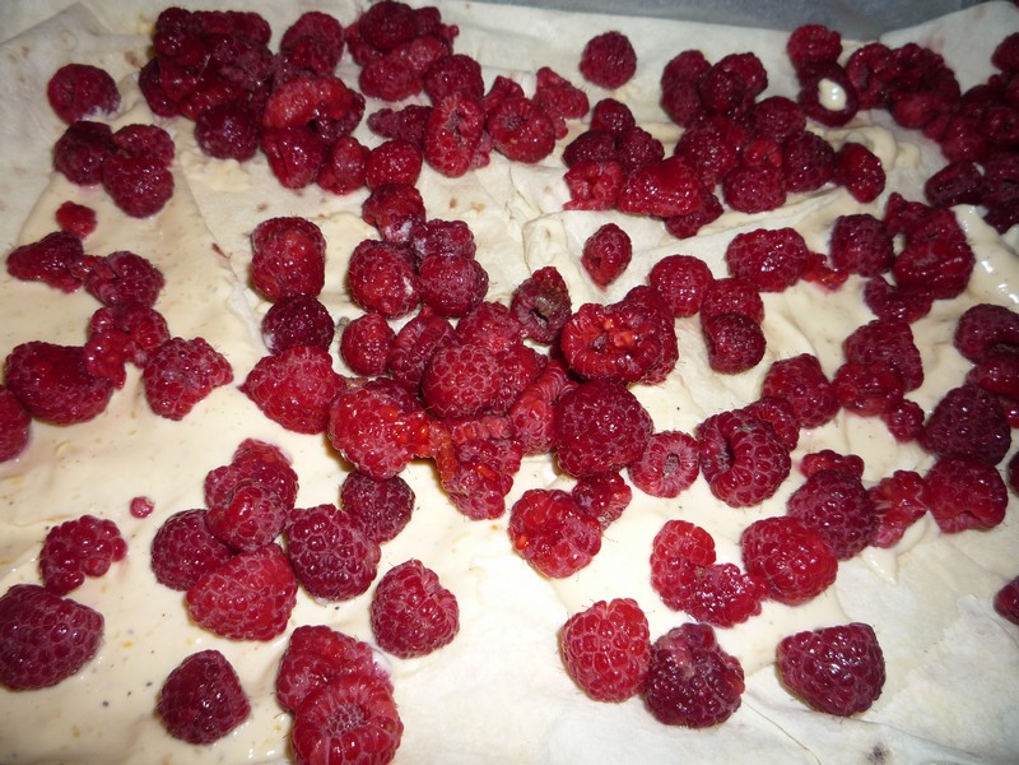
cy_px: 382
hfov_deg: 60.0
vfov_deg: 46.8
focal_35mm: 30
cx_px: 510
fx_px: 883
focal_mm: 5.2
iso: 100
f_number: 4
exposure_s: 1/30
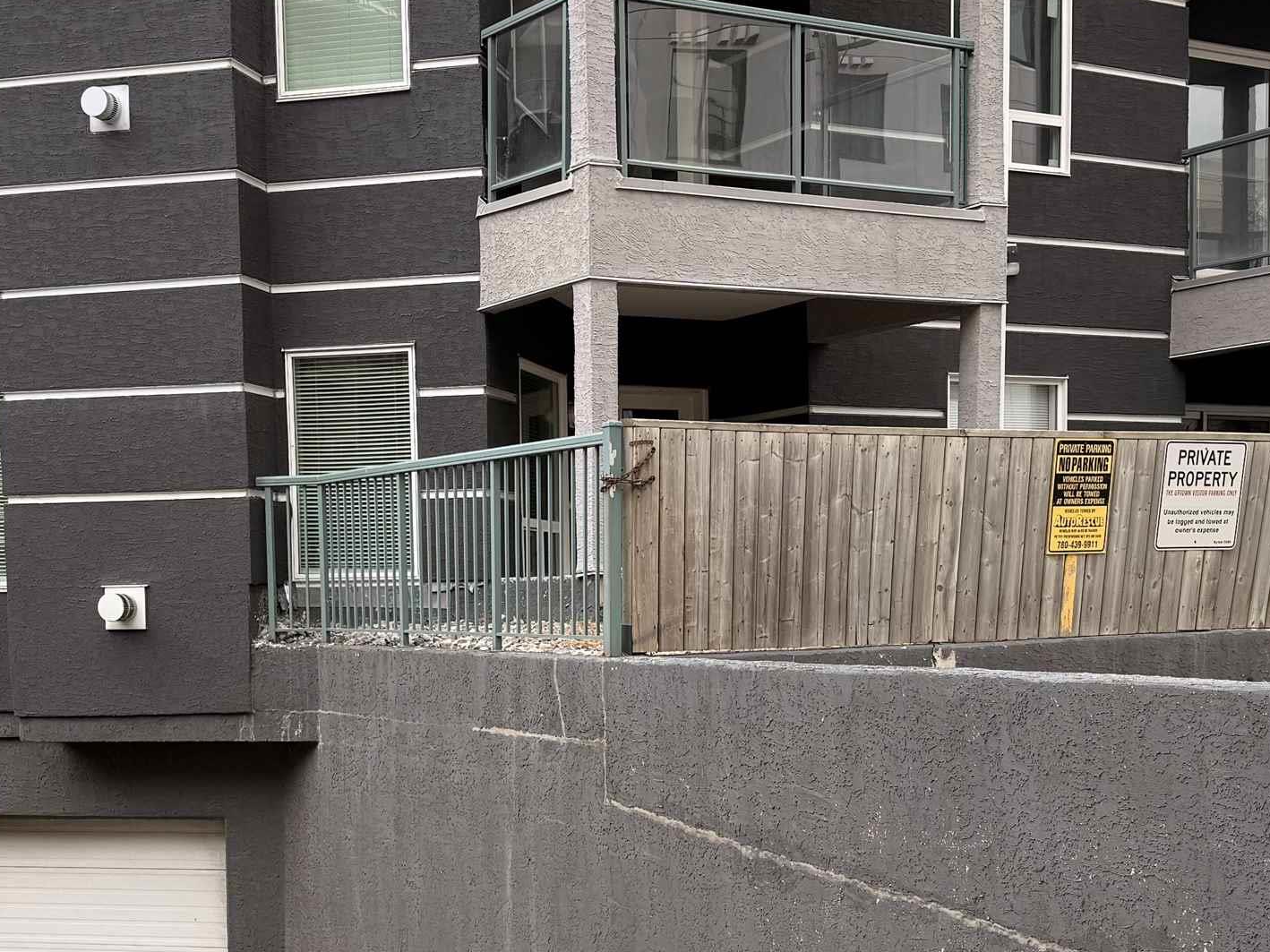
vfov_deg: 27.7
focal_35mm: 52
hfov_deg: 36.8
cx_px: 566
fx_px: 1907
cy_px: 694
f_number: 1.78
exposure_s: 1/504
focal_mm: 6.76
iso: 80
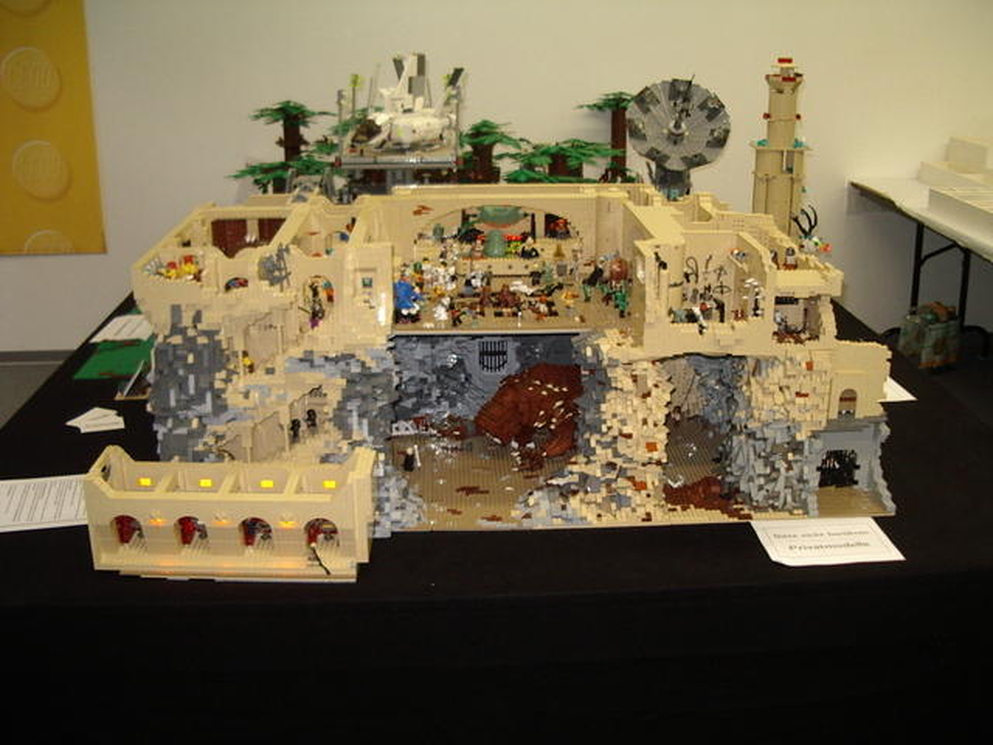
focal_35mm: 38
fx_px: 1090
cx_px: 496
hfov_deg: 49.0
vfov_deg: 37.7
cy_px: 372
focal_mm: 5.8
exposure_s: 1/60
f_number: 2.6
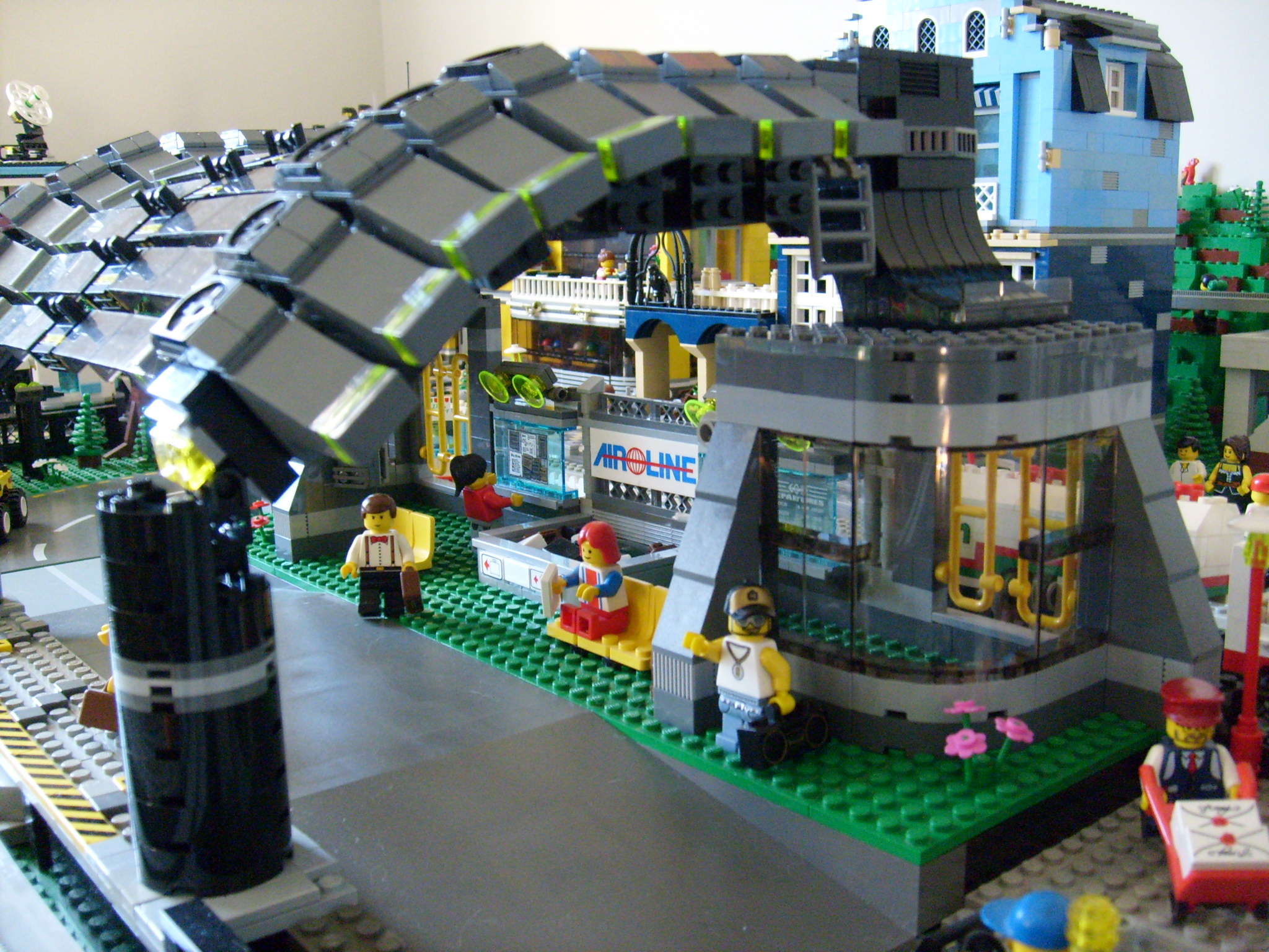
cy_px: 476
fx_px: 1283
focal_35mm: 35
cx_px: 634
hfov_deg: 52.6
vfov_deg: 40.7
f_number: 2.8
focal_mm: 5.8
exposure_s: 1/20
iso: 200
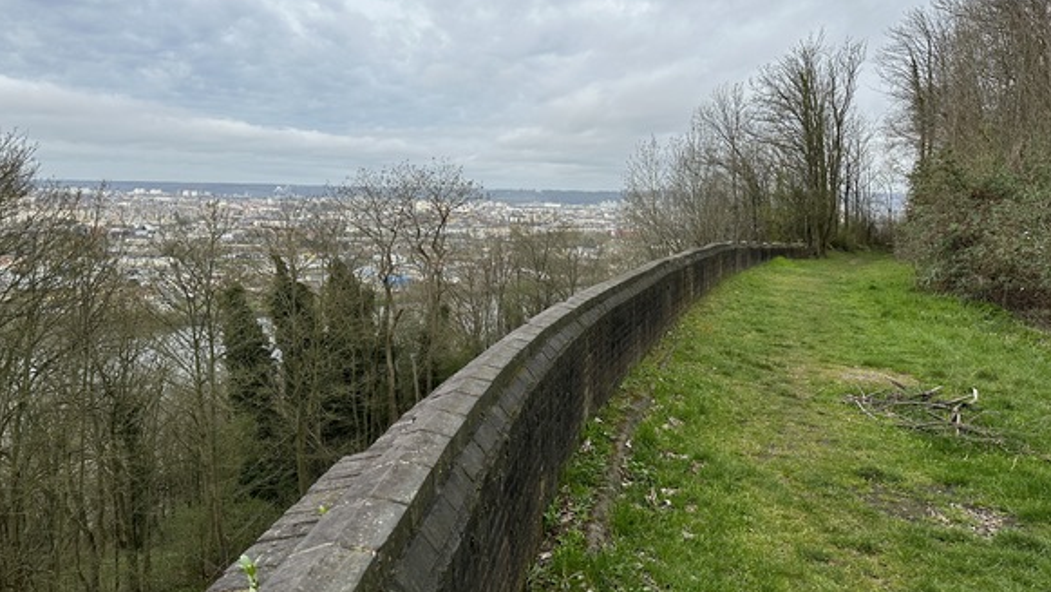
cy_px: 253
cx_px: 532
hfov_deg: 69.9
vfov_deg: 42.8
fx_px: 753
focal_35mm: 27
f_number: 1.78
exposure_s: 1/2882
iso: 80
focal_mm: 6.86
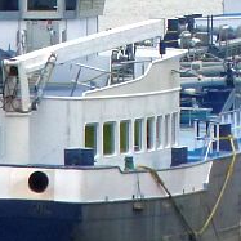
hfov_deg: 1.2
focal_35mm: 1450
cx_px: 140
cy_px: -104
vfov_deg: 1.2
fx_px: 11421
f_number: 4.9
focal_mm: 49.2
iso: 160
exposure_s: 1/500
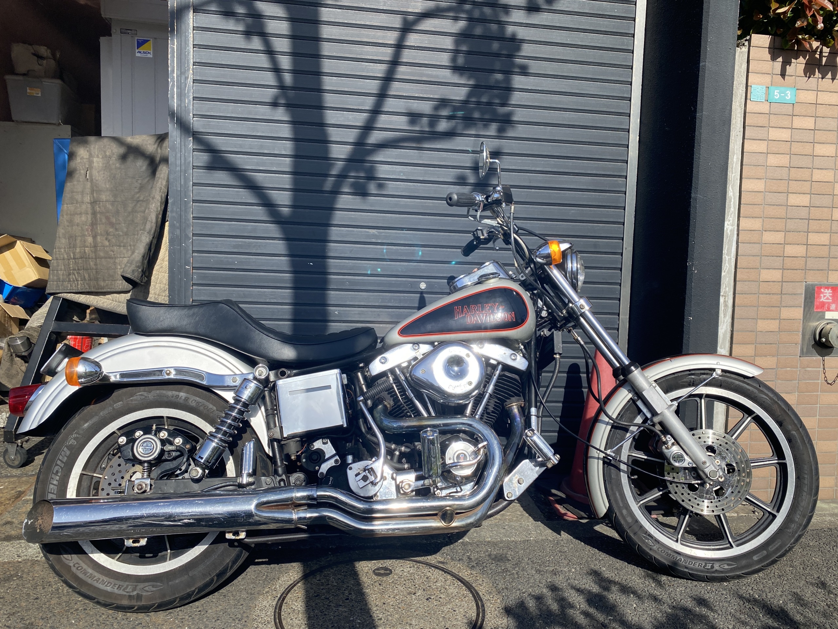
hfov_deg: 67.3
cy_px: 314
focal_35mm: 26
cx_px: 419
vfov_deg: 53.1
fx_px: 629
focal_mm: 4.25
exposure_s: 1/1927
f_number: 1.8
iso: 32
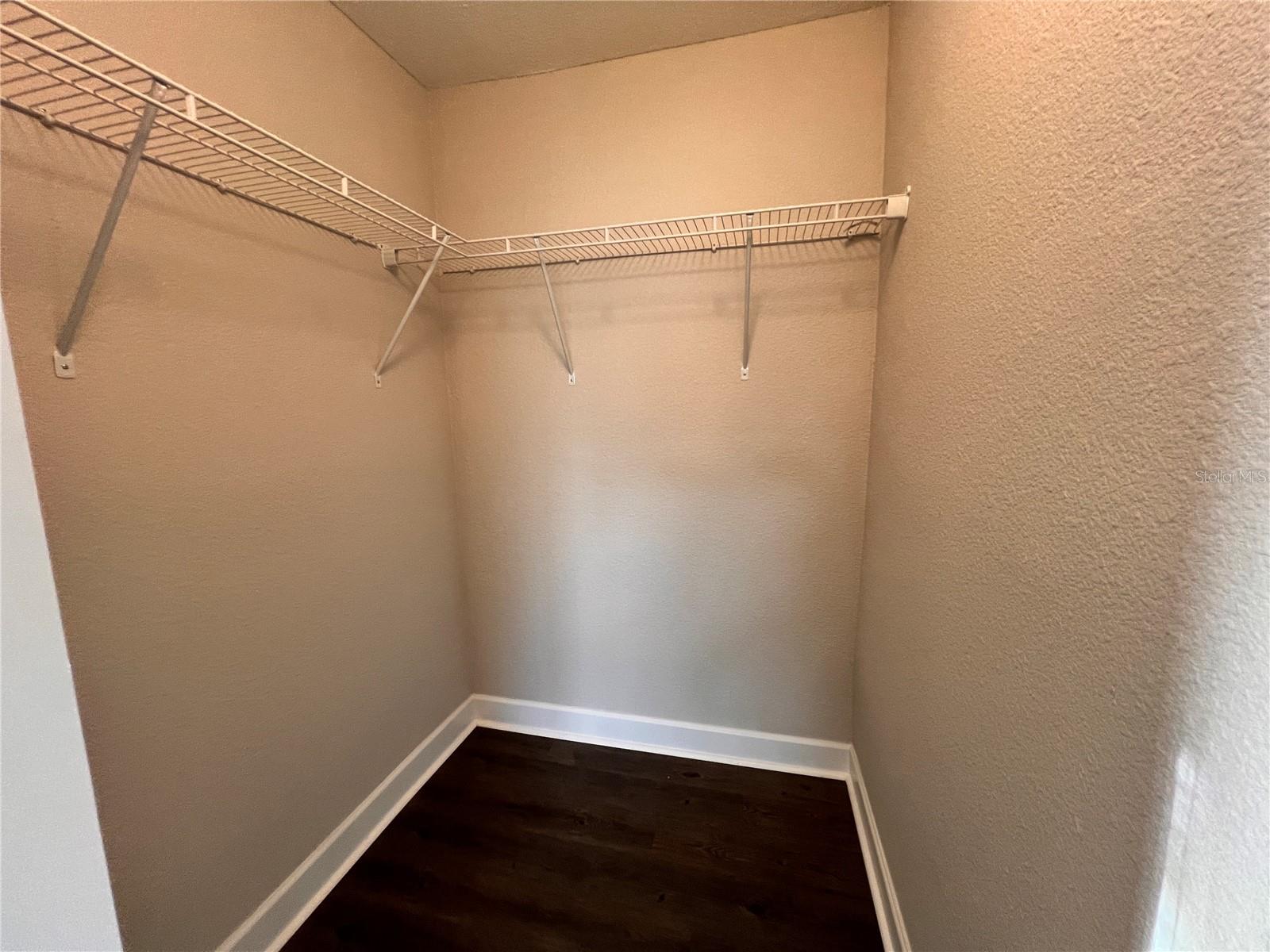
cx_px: 635
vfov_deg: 89.9
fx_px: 477
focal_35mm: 13
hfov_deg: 106.2
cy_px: 476
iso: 200
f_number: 1.8
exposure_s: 1/60
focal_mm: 1.57
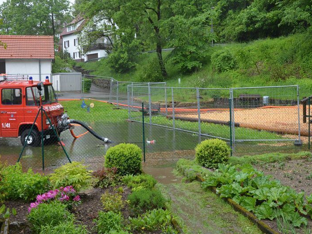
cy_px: 98
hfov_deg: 42.0
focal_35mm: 45
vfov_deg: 32.1
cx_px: 176
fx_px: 406
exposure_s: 1/125
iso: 320
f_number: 5.6
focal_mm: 22
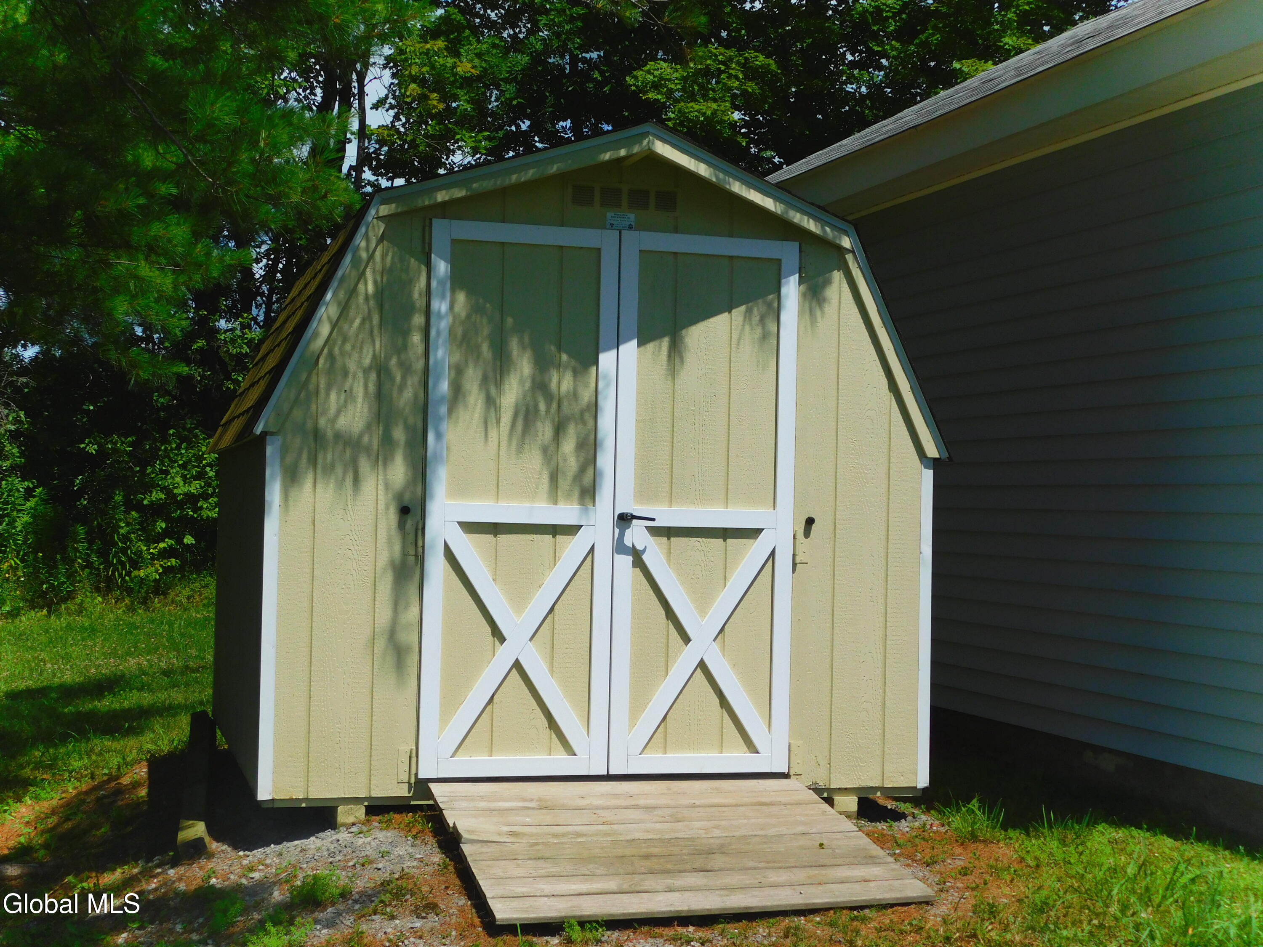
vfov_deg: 28.6
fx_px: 1861
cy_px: 474
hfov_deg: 37.5
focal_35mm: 51
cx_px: 632
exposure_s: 1/640
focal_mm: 9
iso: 125
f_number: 7.6
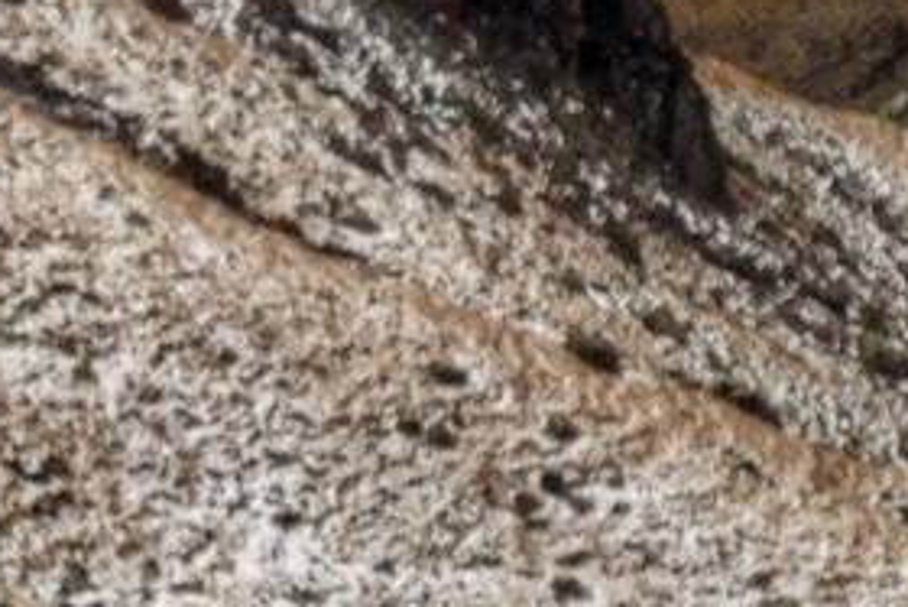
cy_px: -211
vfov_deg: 6.8
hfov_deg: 10.3
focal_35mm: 200
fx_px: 5047
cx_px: 477
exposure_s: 1/166
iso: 50
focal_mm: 4.12
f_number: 2.4
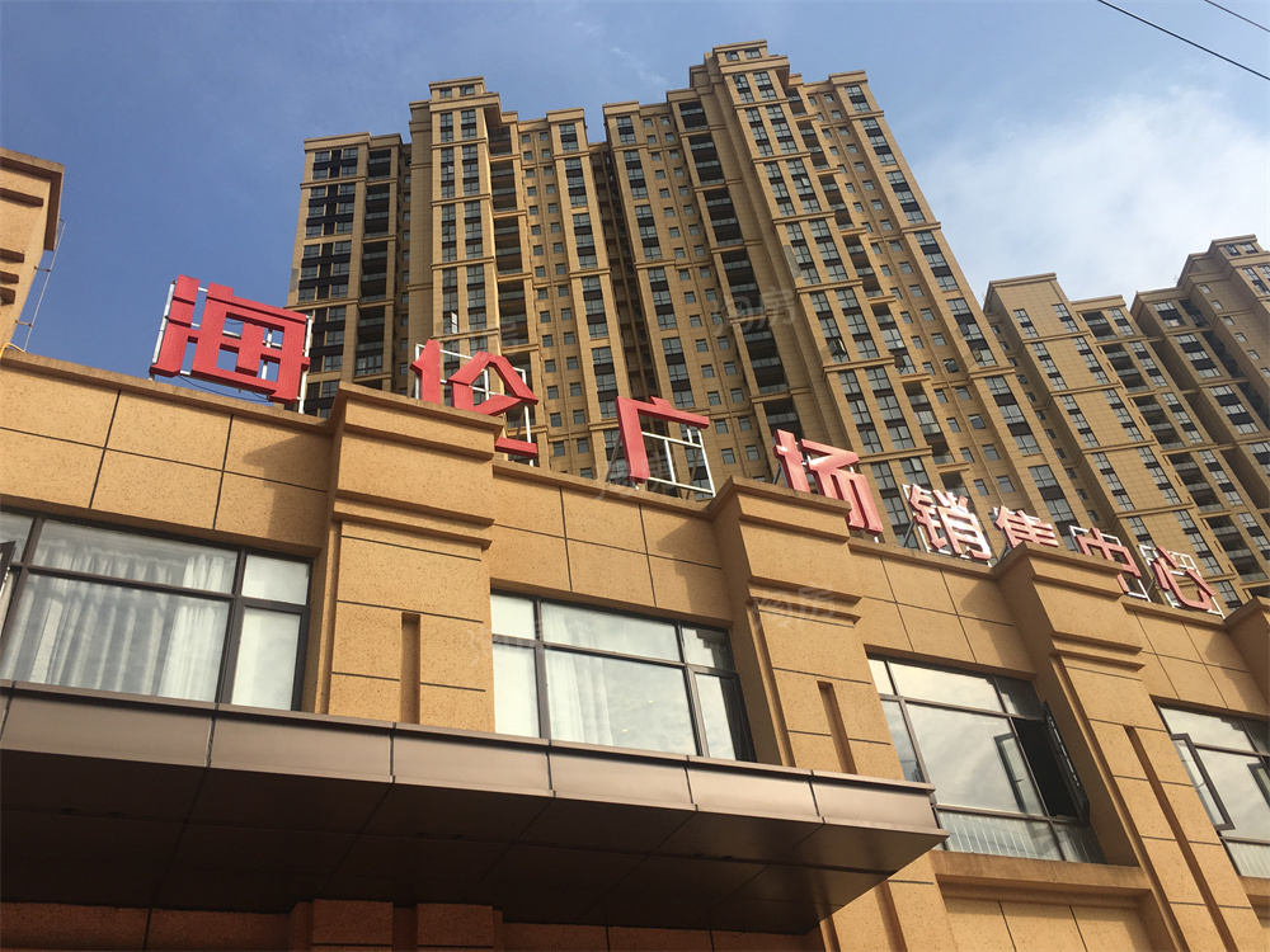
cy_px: 476
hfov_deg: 61.7
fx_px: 1064
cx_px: 635
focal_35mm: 29
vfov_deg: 48.2
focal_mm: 4.15
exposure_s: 1/1451
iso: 25
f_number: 2.2
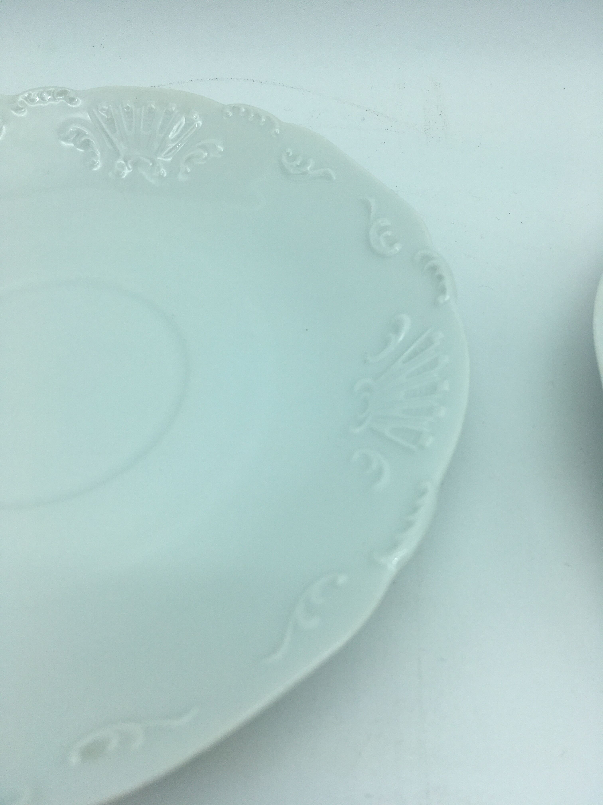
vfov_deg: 61.7
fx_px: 674
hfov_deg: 48.2
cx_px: 302
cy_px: 402
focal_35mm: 29
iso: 25
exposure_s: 1/509
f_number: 2.2
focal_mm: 4.15
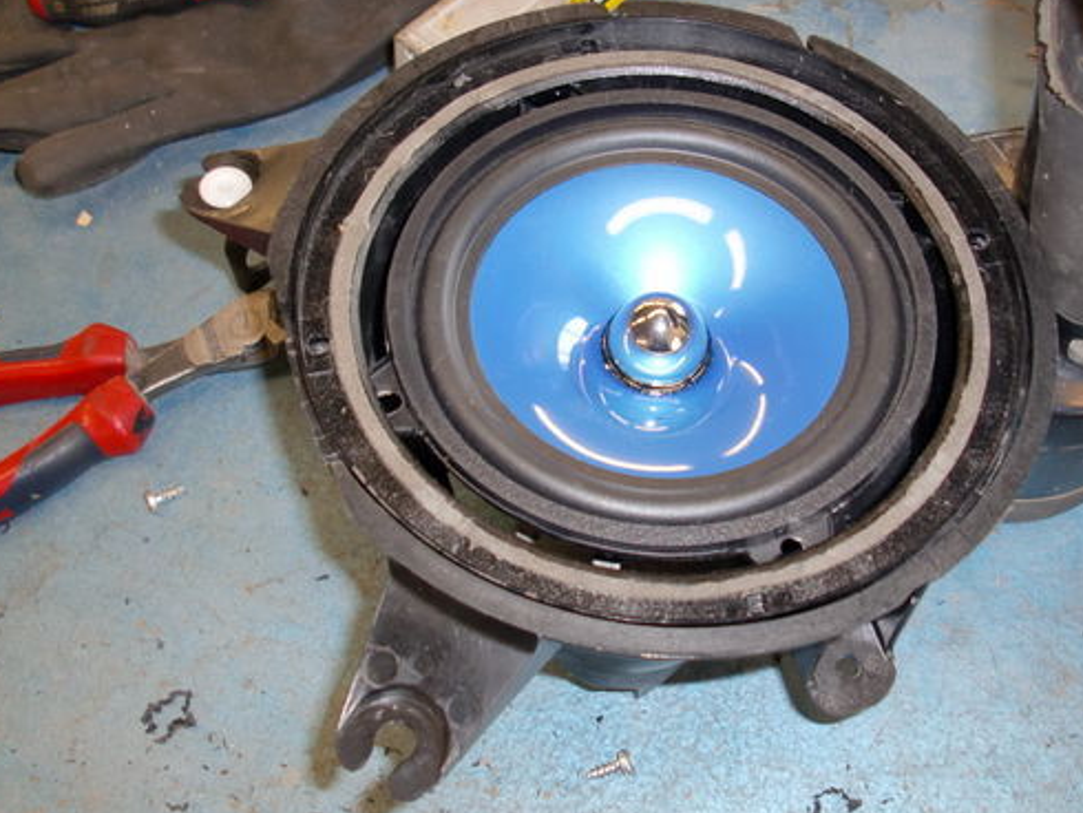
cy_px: 358
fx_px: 1471
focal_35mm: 47
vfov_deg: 30.9
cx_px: 641
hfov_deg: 40.3
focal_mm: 6.3
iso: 125
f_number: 2.8
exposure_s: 1/60
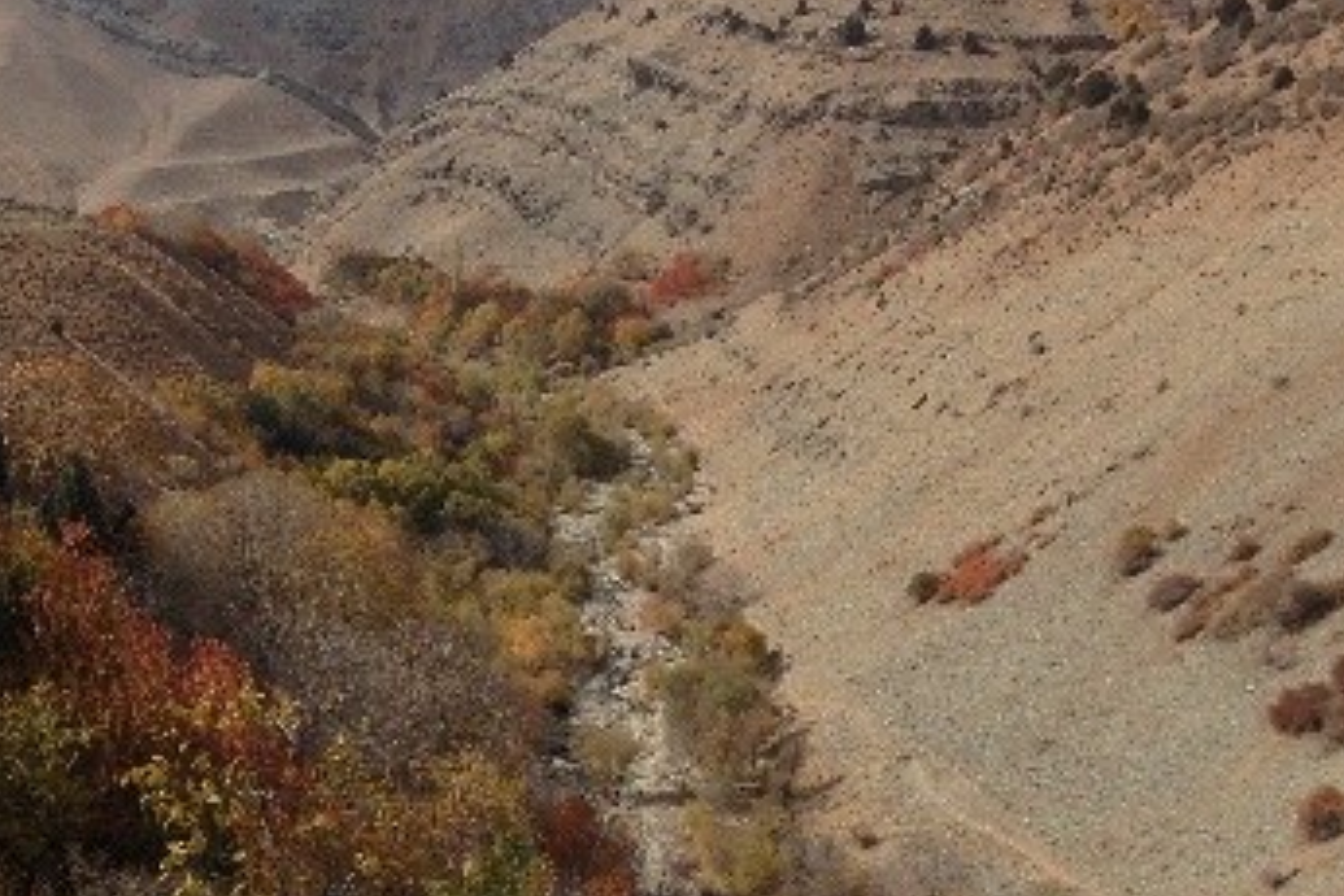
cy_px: 300
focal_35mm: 65
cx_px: 489
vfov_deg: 20.8
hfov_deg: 30.8
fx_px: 2426
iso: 50
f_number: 2.4
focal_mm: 4.12
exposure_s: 1/1808
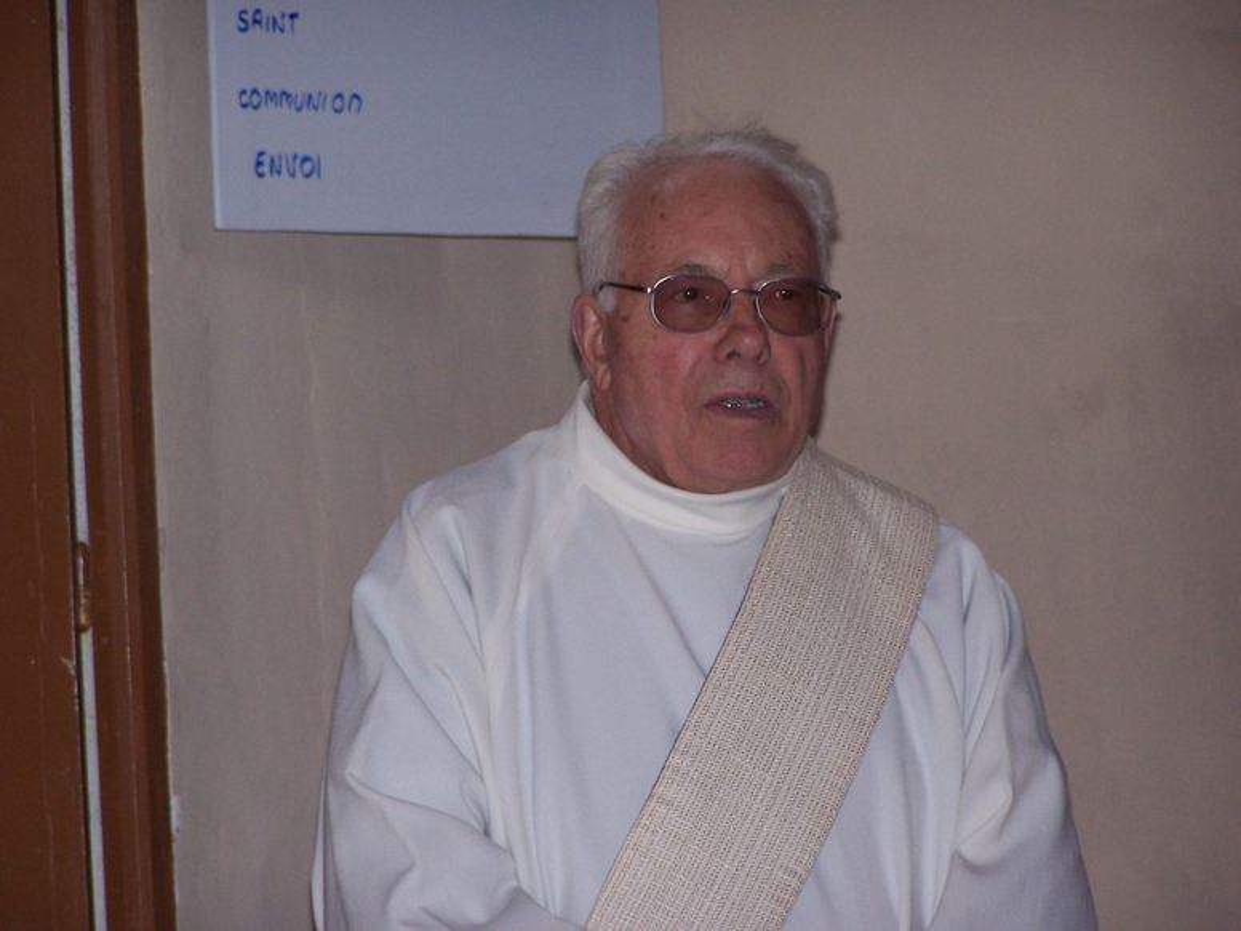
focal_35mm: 209
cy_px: 466
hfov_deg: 9.5
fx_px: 7493
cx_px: 620
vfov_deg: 7.1
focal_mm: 34.6
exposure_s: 1/125
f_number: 3.2
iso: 140
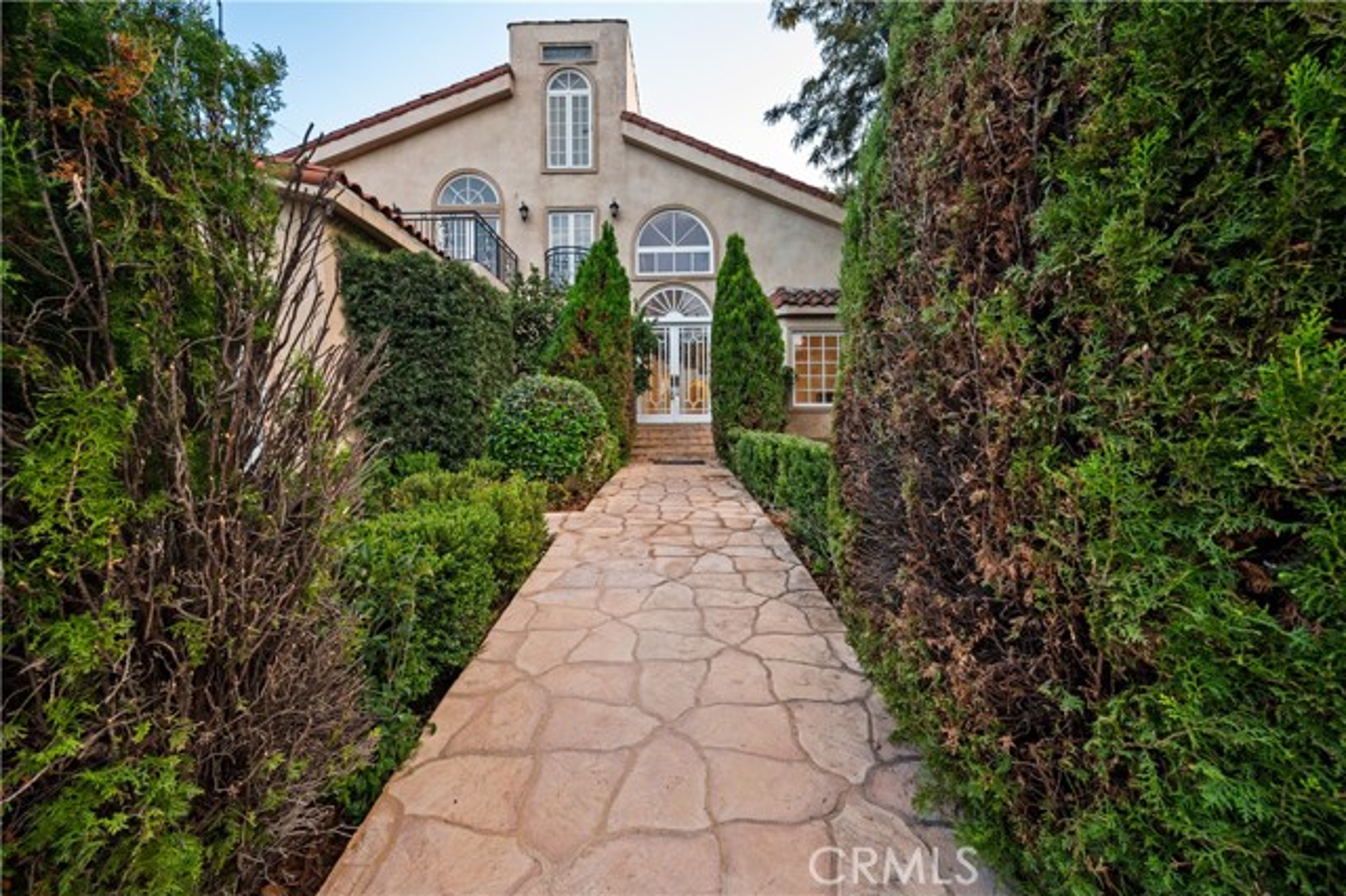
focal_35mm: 14
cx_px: 673
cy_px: 448
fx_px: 523
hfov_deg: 104.3
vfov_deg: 81.1
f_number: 8
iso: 100
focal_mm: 14
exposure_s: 1/13
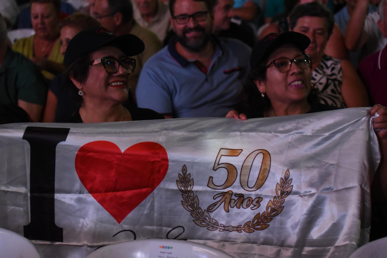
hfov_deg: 28.8
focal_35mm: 70
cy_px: 129
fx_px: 753
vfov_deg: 19.5
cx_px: 194
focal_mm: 70
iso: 5000
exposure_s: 1/100
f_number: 4
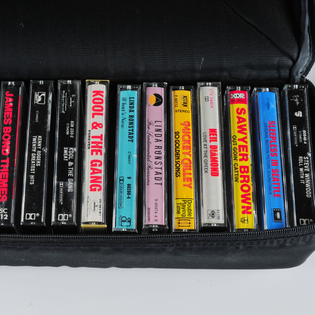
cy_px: 158
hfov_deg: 25.9
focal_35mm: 66
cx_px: 94
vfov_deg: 26.1
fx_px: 679
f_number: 16
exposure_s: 1/250
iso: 100
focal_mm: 34
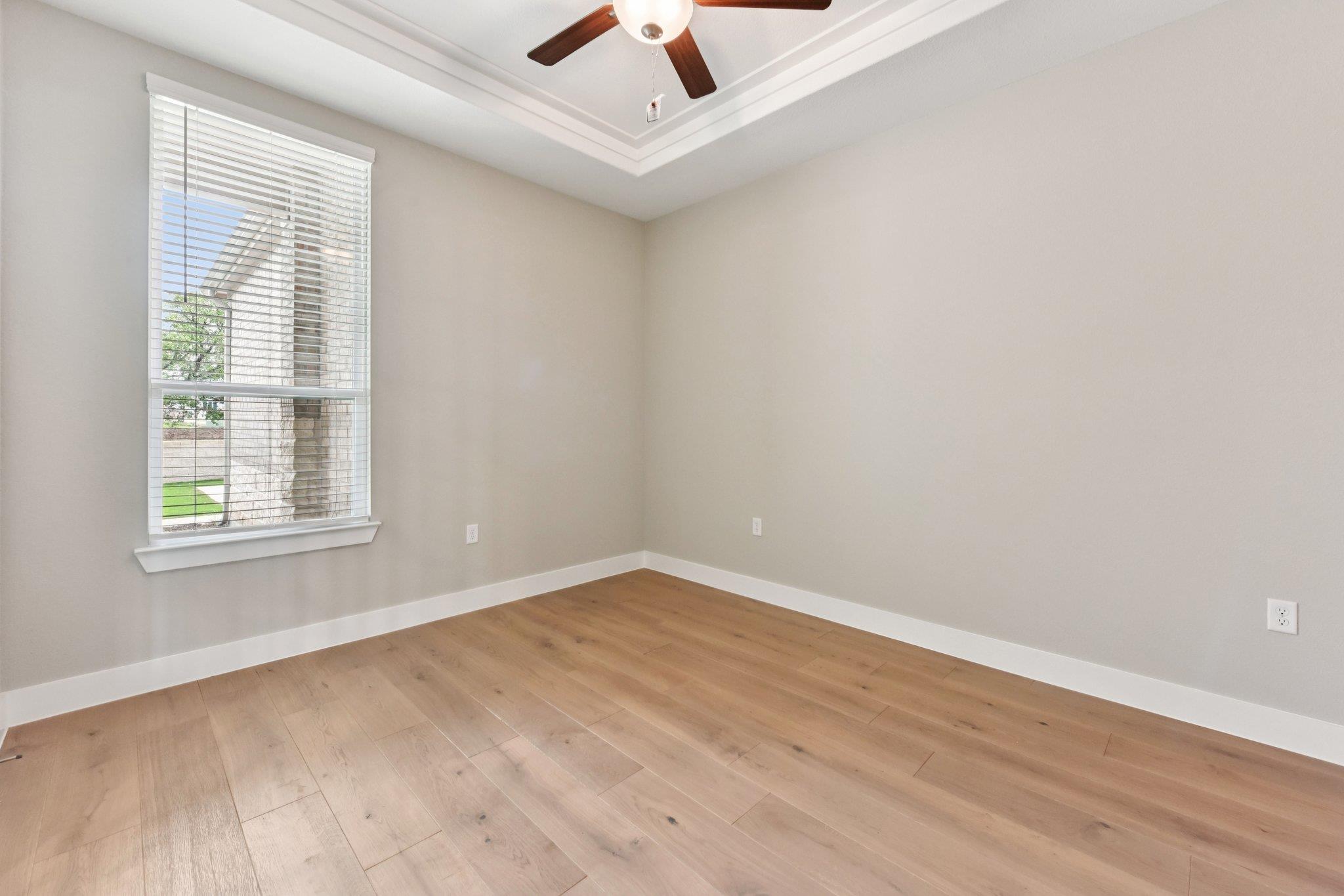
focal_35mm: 14
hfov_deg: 104.3
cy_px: 448
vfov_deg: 81.2
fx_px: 523
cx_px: 672
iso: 560
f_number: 8
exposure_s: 1/15
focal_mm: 14
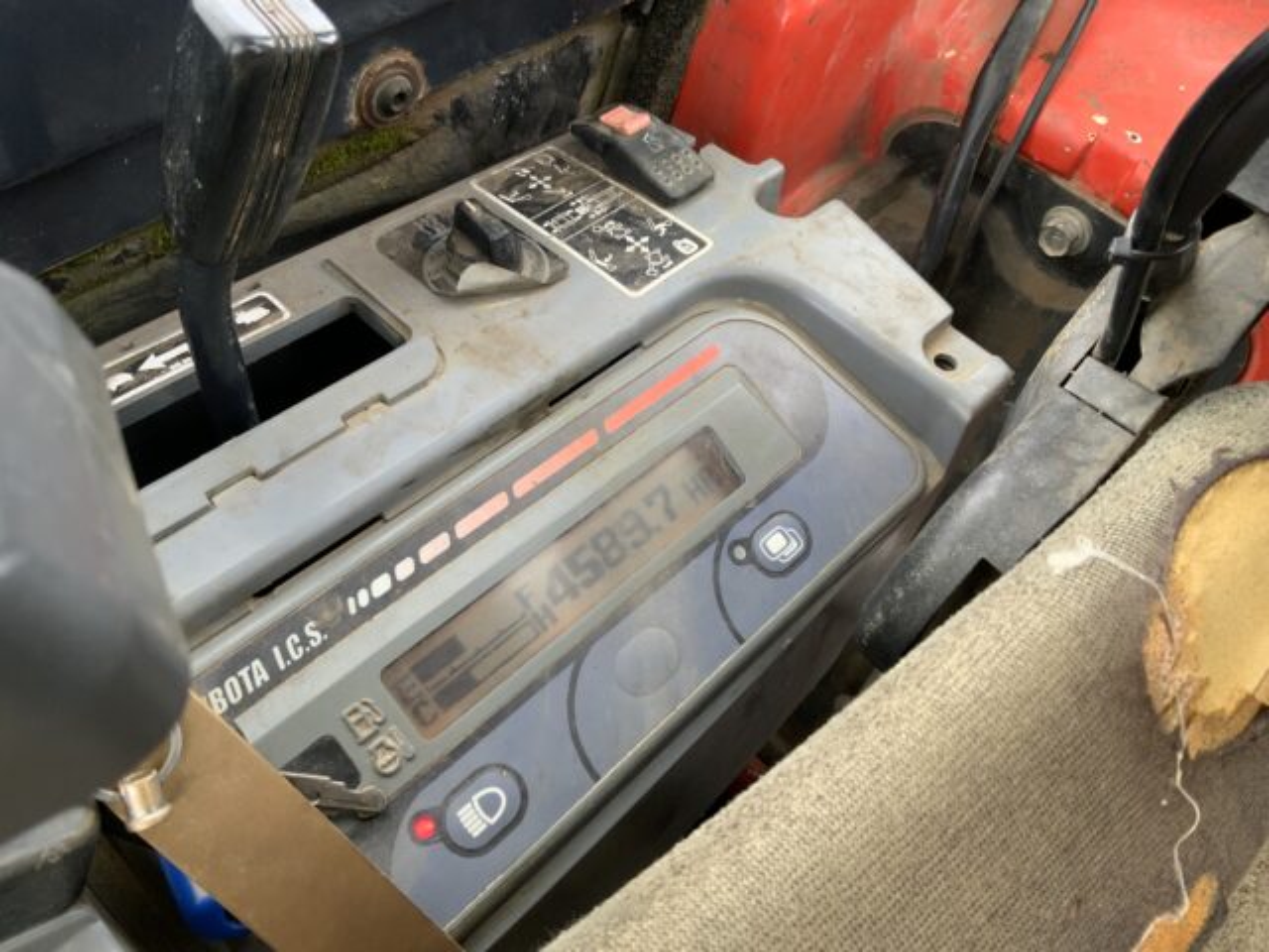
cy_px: 476
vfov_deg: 48.2
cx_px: 634
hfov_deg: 61.7
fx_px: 1063
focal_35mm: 29
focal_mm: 3
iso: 64
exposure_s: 1/75
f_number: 1.8
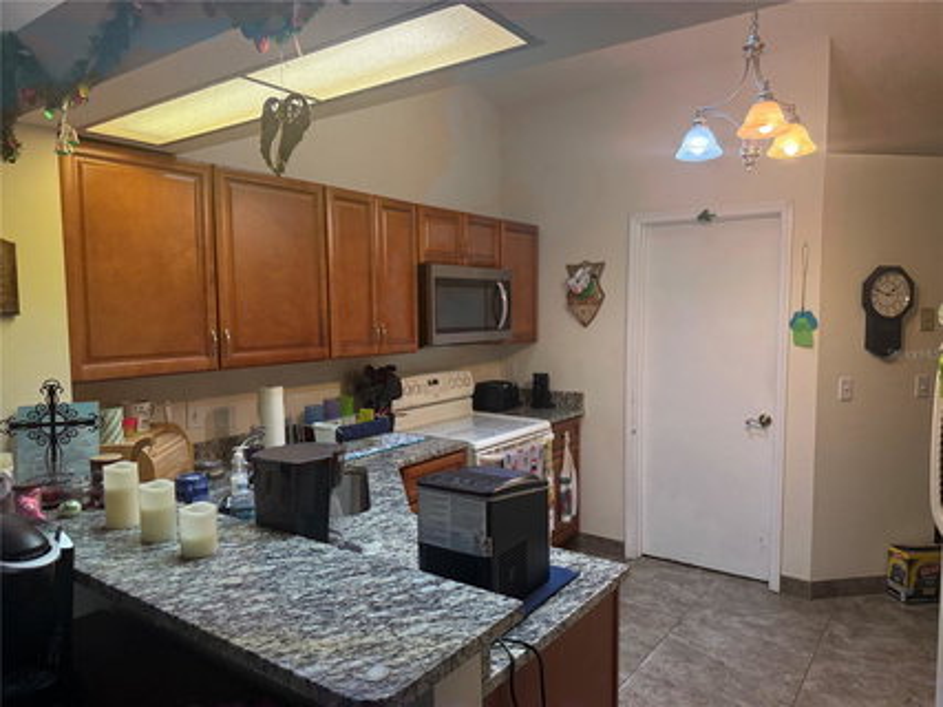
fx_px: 654
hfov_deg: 71.6
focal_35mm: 24
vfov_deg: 56.8
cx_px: 472
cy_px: 354
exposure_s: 1/120
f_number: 1.78
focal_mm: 6.76
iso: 200
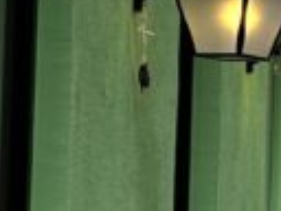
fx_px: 1559
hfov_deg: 7.5
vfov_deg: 7.7
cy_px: 42
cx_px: 1089
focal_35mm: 192
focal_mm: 6.86
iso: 80
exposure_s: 1/508
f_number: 1.78
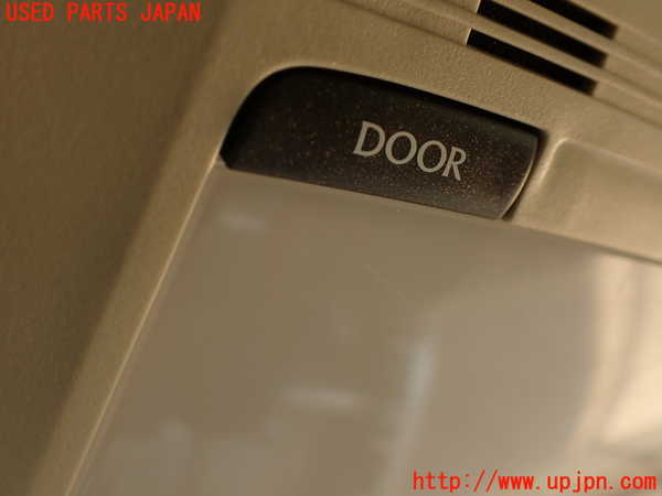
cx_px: 331
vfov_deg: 44.2
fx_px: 612
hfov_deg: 56.8
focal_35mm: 32
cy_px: 248
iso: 125
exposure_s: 1/60
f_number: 2.4
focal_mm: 5.79
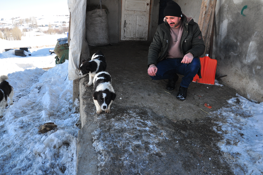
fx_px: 197
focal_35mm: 27
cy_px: 88
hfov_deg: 67.4
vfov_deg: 47.8
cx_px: 132
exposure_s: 1/400
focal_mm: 18
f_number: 10
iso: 400
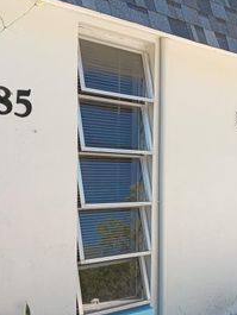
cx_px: 142
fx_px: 447
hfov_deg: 29.6
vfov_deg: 38.4
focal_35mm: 49
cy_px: 215
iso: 20
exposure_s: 1/200
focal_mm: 3.98
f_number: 1.8
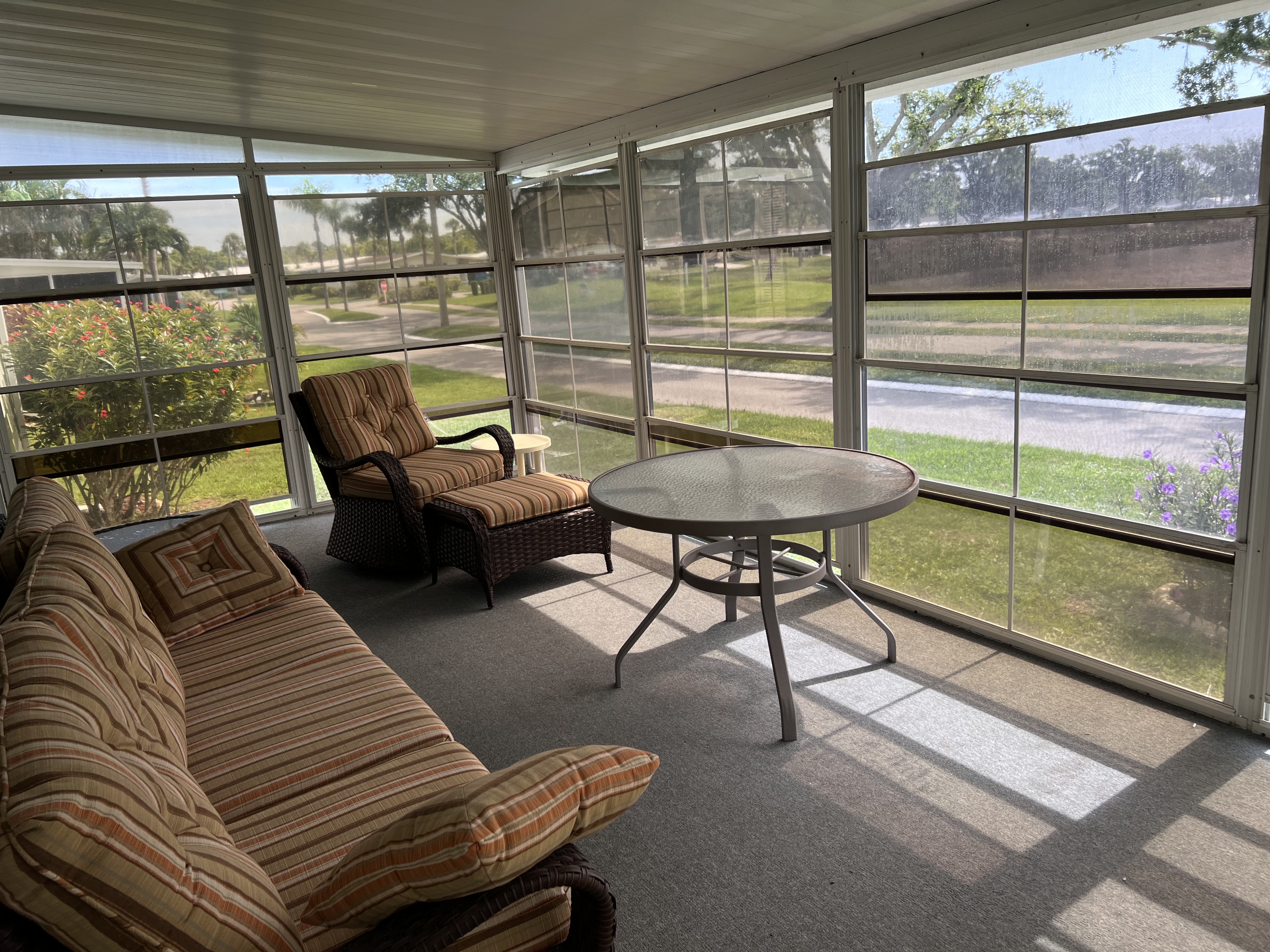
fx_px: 954
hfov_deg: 67.3
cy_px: 476
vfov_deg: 53.1
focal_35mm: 26
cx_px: 635
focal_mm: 5.7
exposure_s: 1/421
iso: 50
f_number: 1.5
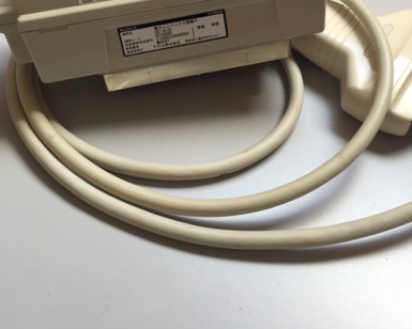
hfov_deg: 39.5
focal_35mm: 47
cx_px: 234
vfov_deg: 31.5
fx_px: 573
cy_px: 82
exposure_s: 1/33
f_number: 2.2
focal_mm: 4.15
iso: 32
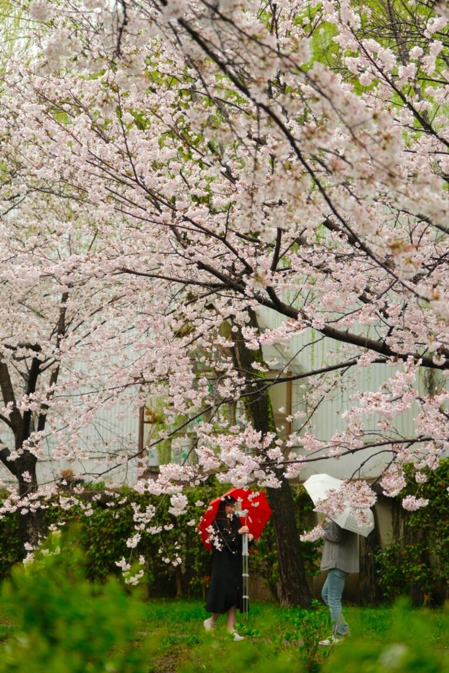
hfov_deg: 14.4
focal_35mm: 95
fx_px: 1777
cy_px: 336
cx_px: 224
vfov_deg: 21.5
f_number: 4
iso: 400
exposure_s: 1/280
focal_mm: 63
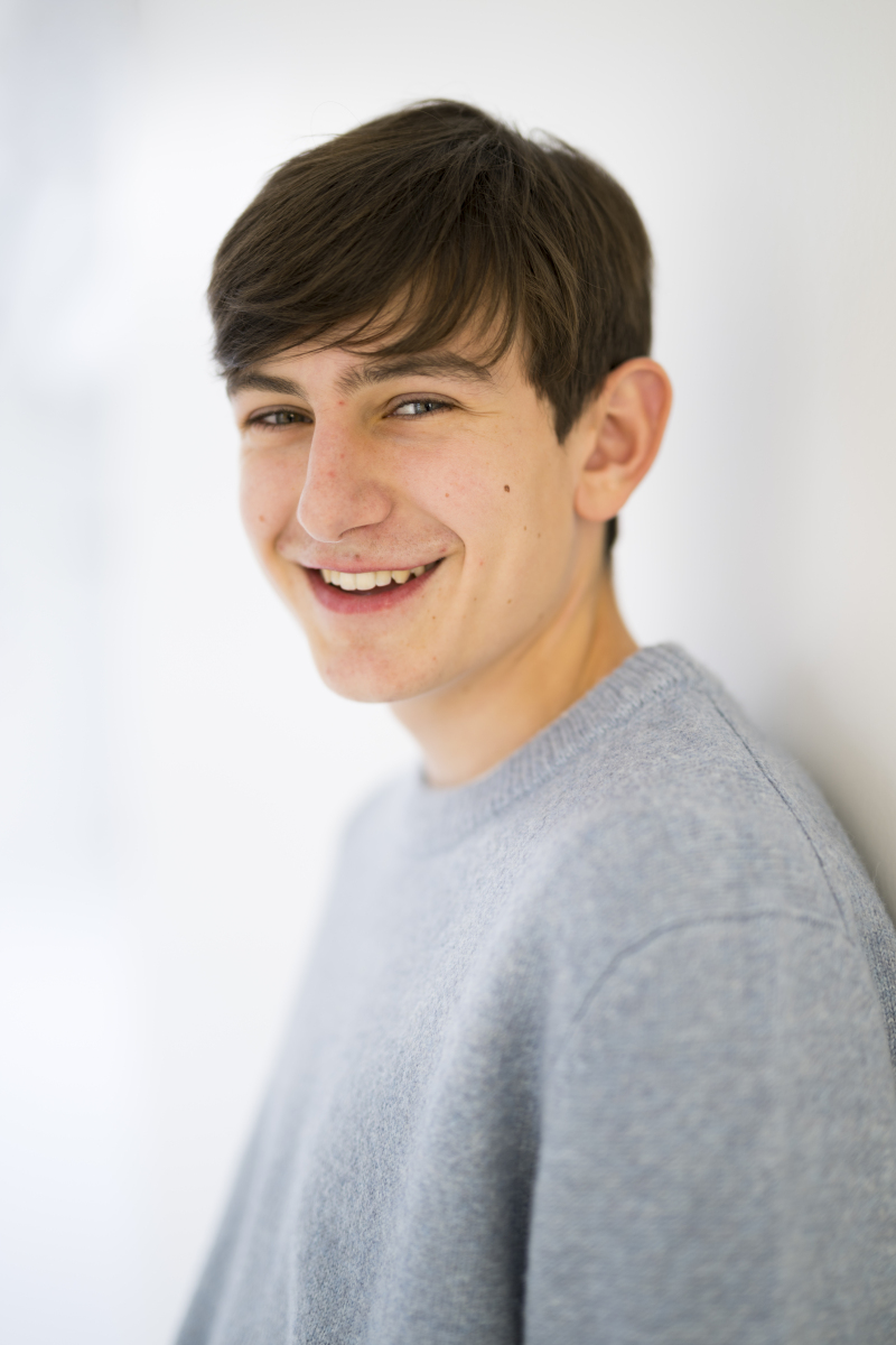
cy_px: 672
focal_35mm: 50
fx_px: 1867
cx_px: 448
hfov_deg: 27.0
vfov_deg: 39.6
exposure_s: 1/100
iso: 64
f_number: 1.2
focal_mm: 50
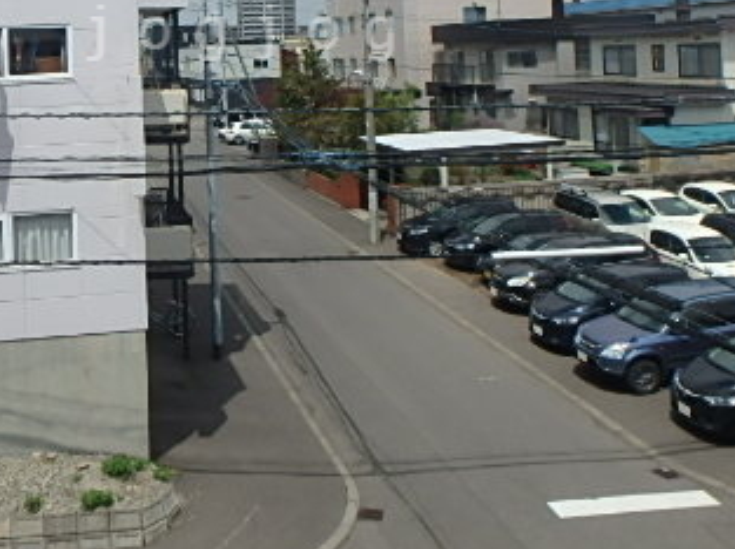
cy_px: 33
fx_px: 912
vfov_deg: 31.6
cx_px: 247
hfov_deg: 43.3
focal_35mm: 43
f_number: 6
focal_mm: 3.7
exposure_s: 1/800
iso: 125
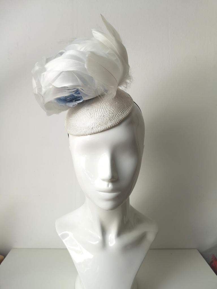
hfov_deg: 51.4
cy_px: 144
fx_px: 226
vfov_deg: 65.3
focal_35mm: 27
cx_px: 108
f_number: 1.8
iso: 50
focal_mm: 3.95
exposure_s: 1/145
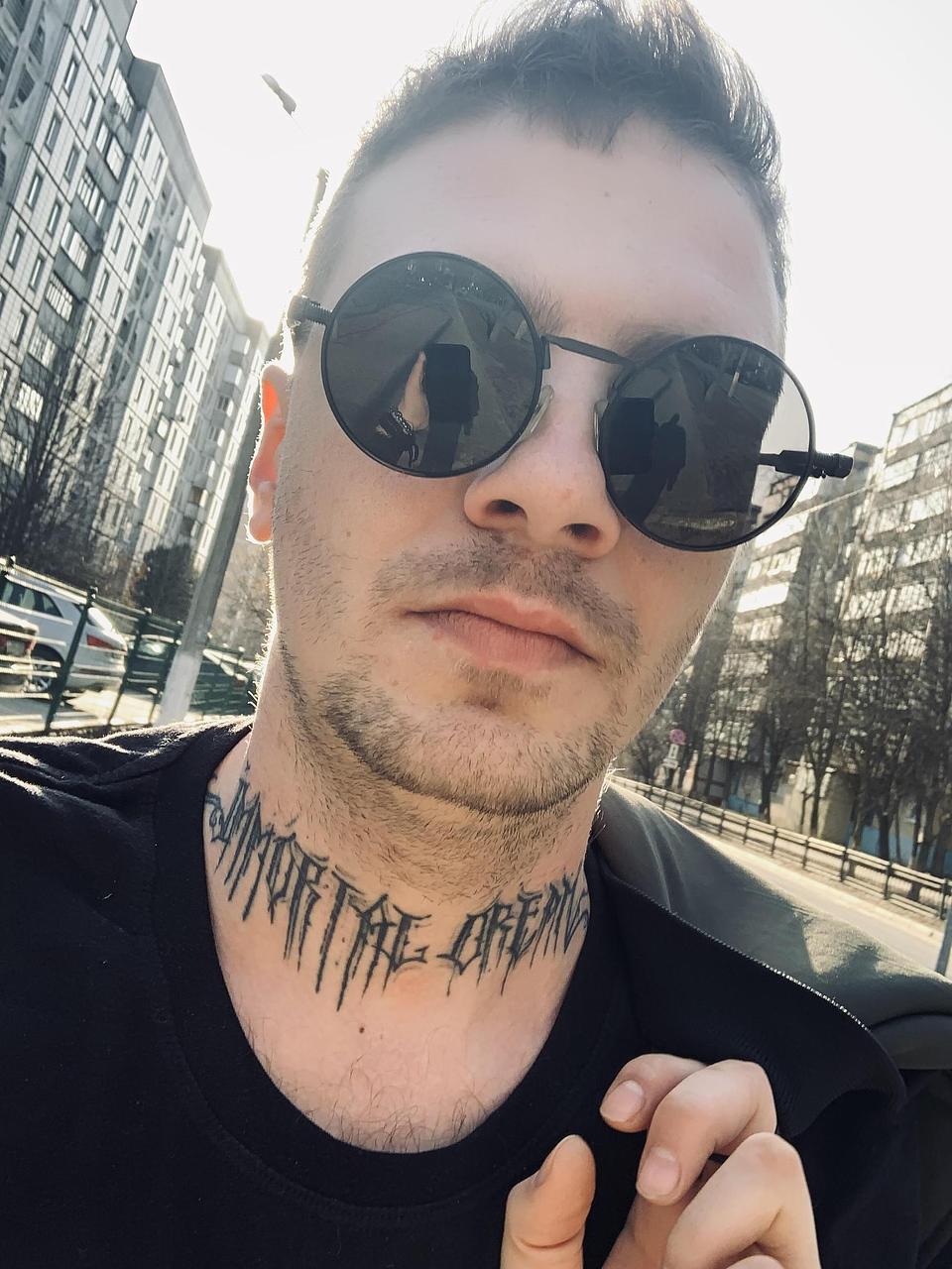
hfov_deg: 44.2
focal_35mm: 32
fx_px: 1173
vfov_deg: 56.8
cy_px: 634
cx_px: 476
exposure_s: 1/142
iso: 16
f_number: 2.2
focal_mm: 2.87
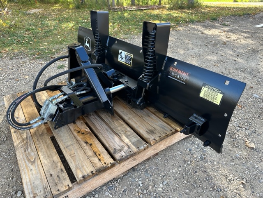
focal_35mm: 24
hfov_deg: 71.6
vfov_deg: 56.8
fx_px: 182
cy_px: 99
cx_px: 132
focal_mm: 6.86
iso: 80
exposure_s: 1/339
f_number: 1.78
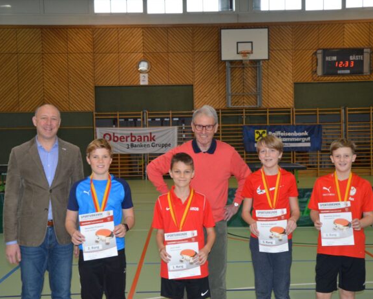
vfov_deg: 26.2
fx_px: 640
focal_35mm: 58
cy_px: 150
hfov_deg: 32.5
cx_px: 191
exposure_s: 1/60
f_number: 4.2
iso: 500
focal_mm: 34
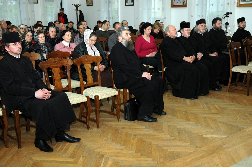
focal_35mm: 46
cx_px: 126
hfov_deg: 42.4
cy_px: 84
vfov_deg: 28.9
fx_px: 325
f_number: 4.5
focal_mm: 31
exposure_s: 1/60
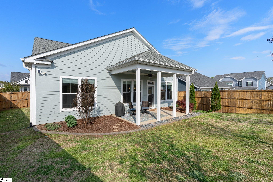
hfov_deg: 96.7
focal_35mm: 16
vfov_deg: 73.7
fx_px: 121
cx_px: 136
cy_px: 91
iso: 200
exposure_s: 1/640
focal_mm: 16
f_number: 9
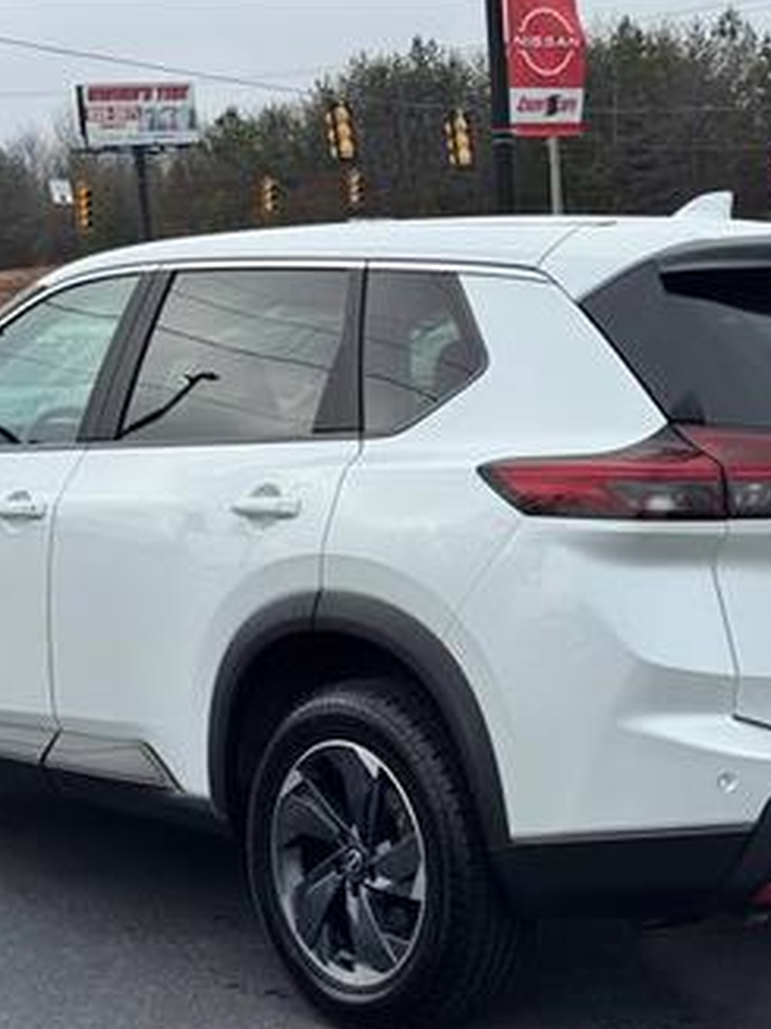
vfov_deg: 26.3
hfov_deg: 19.9
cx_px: 428
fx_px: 2199
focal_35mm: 74
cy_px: 582
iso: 64
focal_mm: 6.76
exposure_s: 1/2045
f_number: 1.78
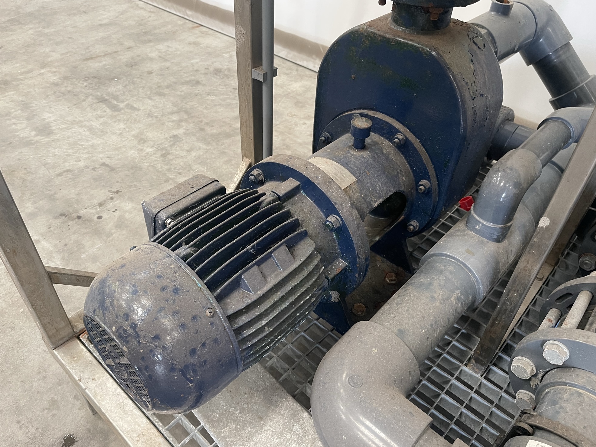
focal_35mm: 27
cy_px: 219
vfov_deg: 51.4
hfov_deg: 65.3
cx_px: 291
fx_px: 465
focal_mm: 5.1
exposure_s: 1/60
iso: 250
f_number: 1.6
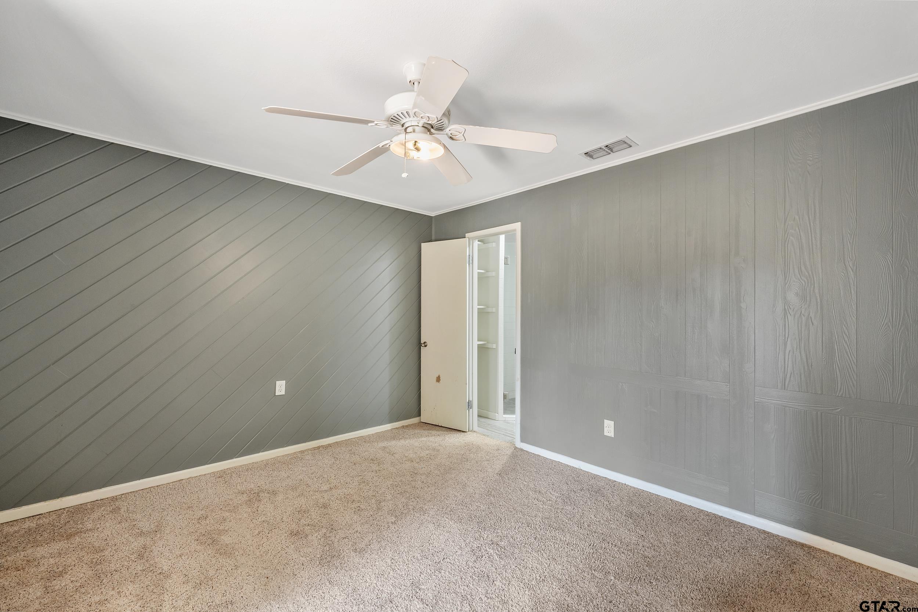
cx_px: 459
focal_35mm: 15
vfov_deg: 77.3
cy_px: 306
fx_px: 382
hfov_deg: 100.4
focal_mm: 15
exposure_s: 1/10
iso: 800
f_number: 8
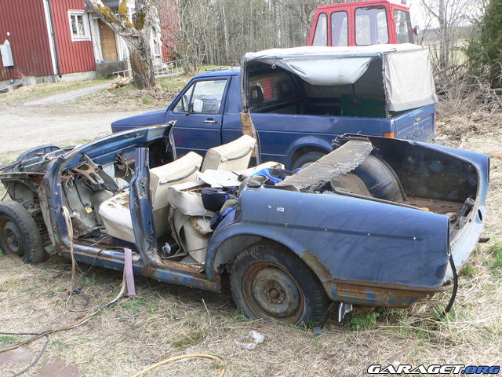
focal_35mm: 36
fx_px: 522
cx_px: 251
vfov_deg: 39.7
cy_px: 188
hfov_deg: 51.4
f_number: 3.2
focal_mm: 6
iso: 80
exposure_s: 1/50
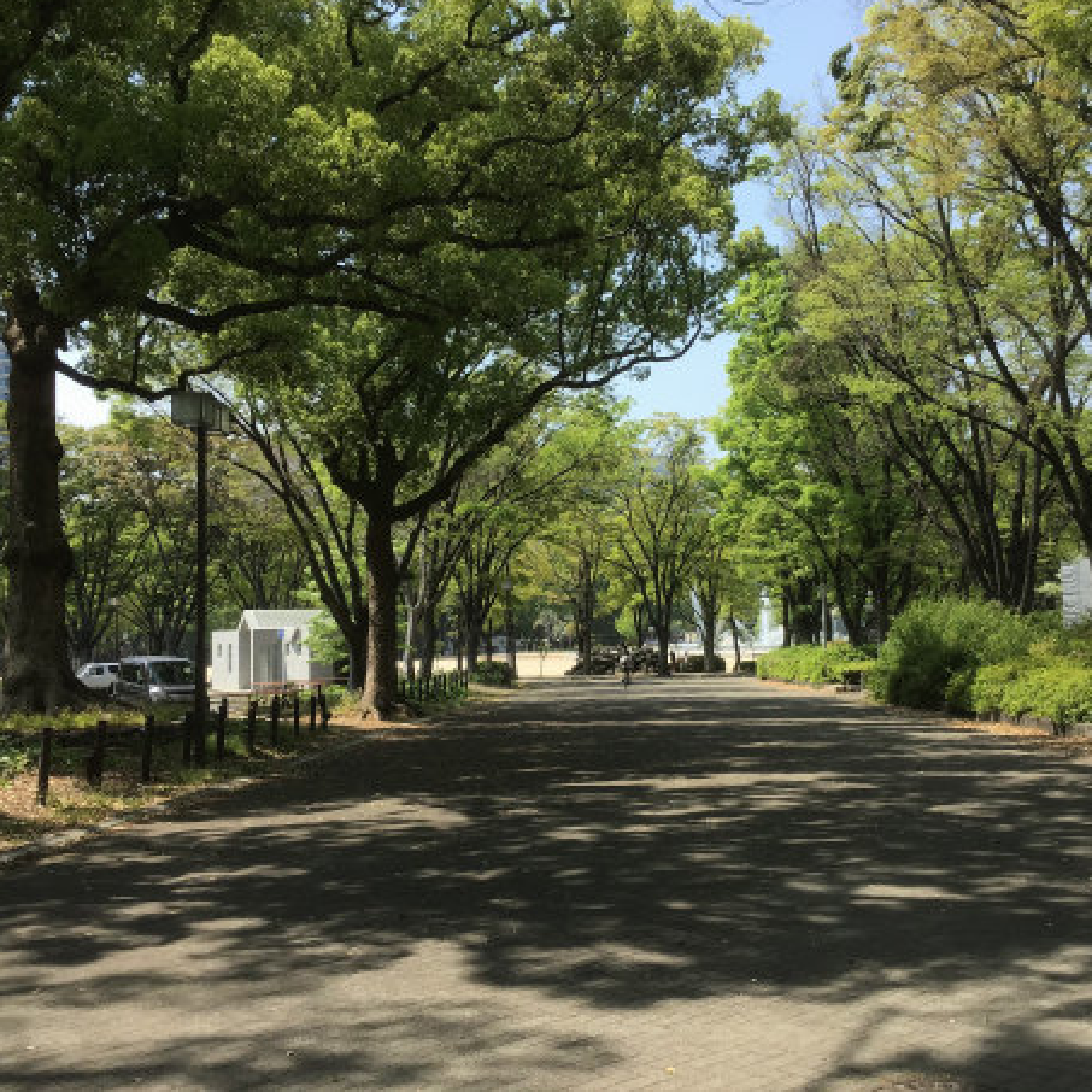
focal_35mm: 37
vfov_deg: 44.9
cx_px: 581
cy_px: 541
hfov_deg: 44.9
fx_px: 1321
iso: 25
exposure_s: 1/620
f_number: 2.4
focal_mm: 3.3
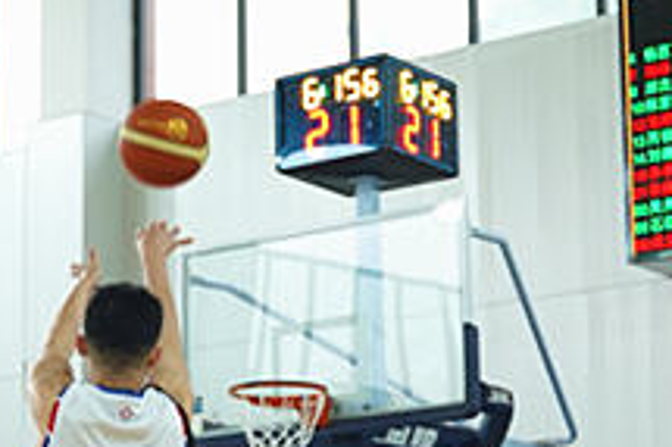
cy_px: 363
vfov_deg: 10.1
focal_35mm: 135
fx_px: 2518
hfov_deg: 15.1
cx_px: 92
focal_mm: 28
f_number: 2.8
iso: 500
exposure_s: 1/250
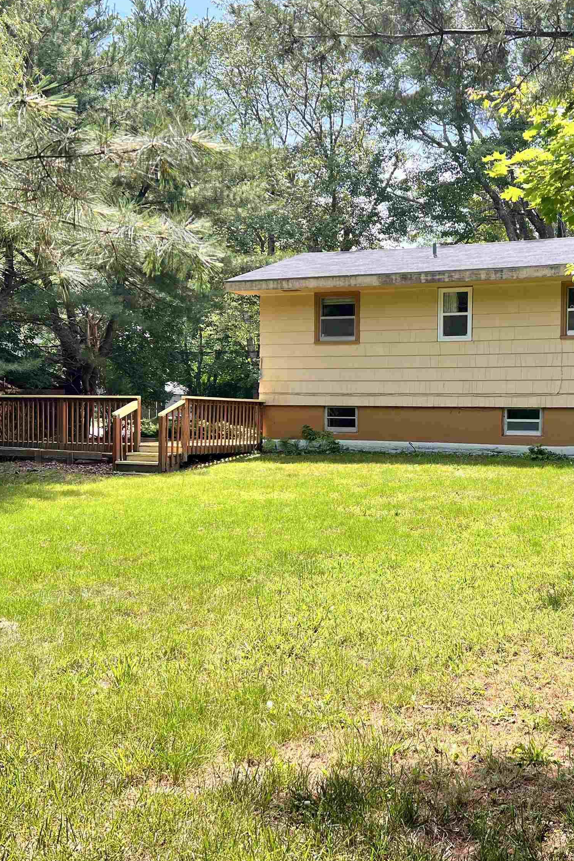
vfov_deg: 51.9
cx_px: 431
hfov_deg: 35.2
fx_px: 885
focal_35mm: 37
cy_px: 431
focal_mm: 5.7
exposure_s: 1/814
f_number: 1.5
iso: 50
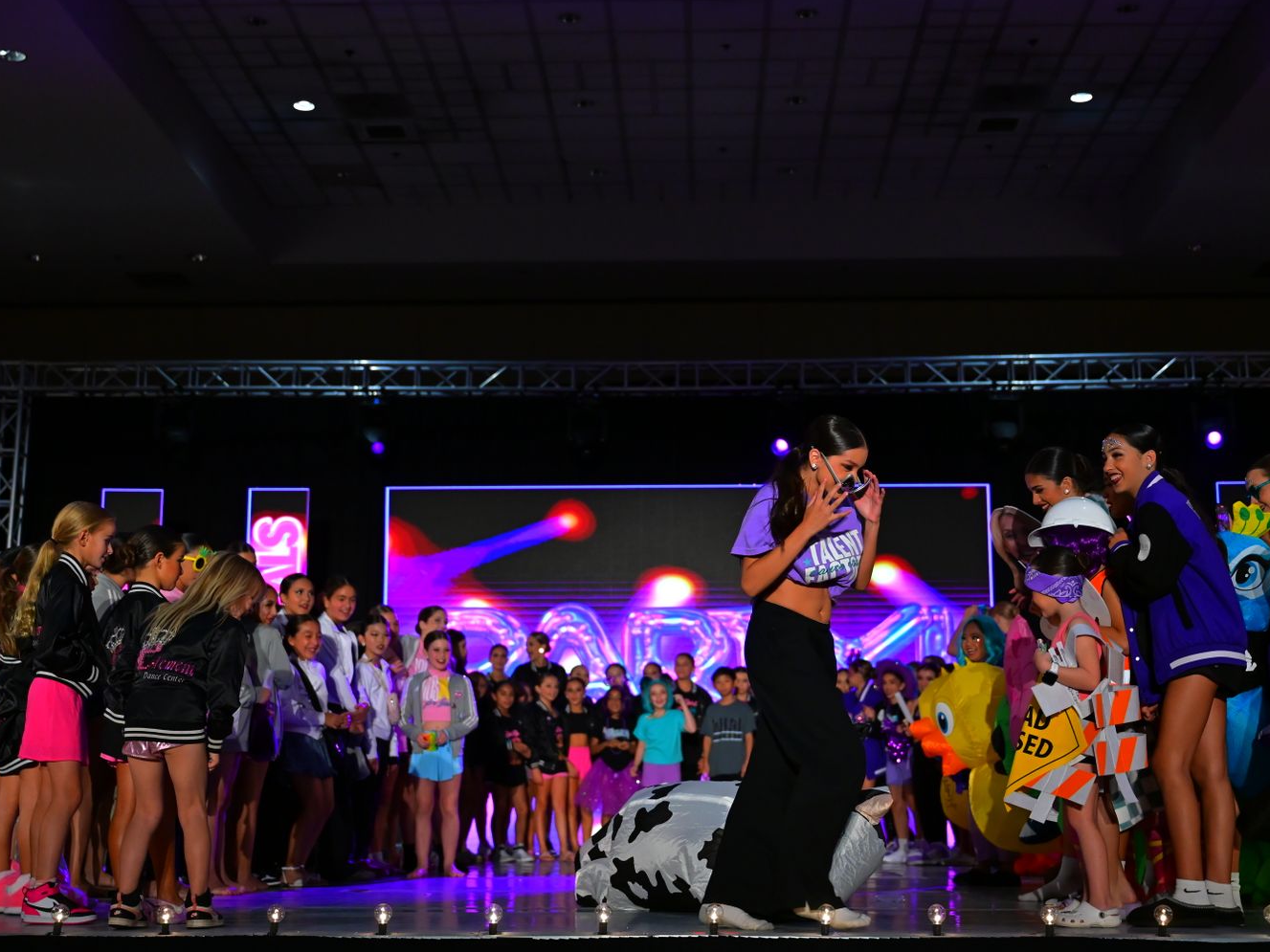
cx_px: 633
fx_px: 1834
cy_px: 475
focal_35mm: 50
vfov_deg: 29.1
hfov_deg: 38.2
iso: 3200
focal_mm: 46
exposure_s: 1/1000
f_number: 3.2
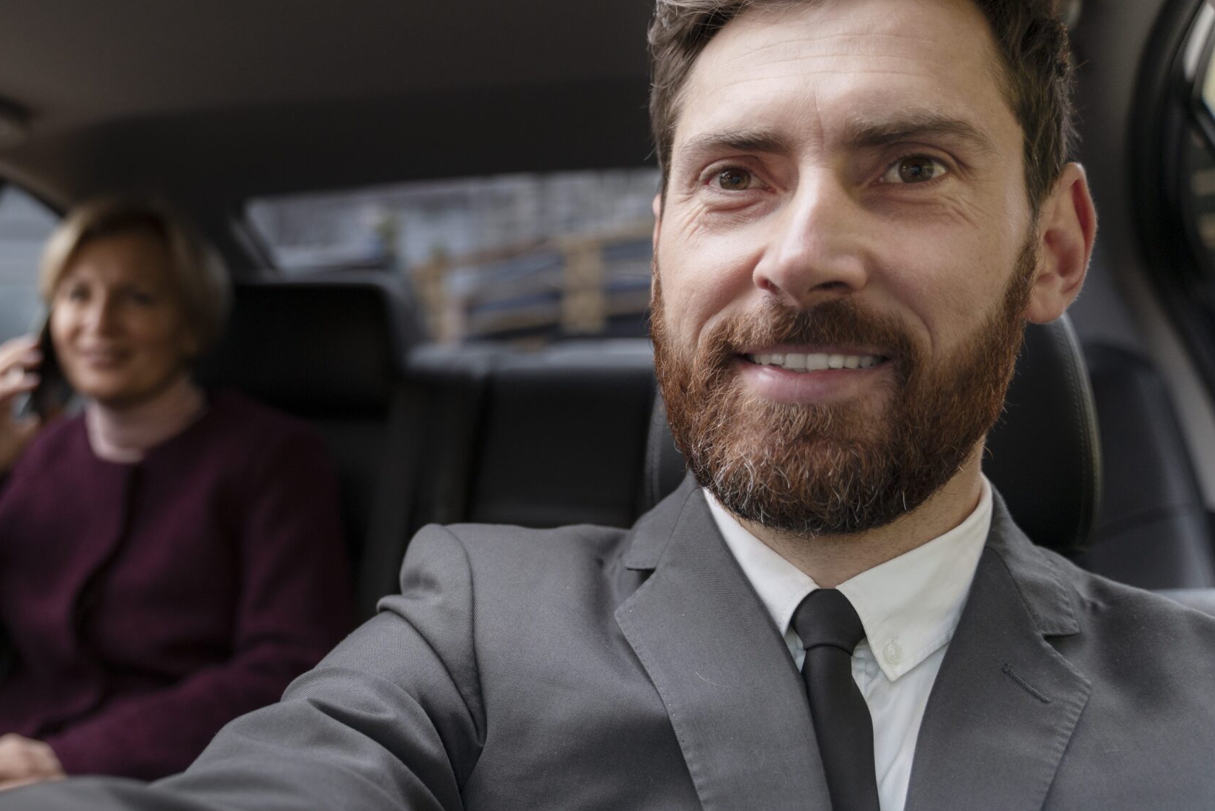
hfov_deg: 43.6
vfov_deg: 30.5
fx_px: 1485
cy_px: 457
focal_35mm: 44
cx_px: 364
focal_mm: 29
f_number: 2.8
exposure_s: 1/200
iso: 500
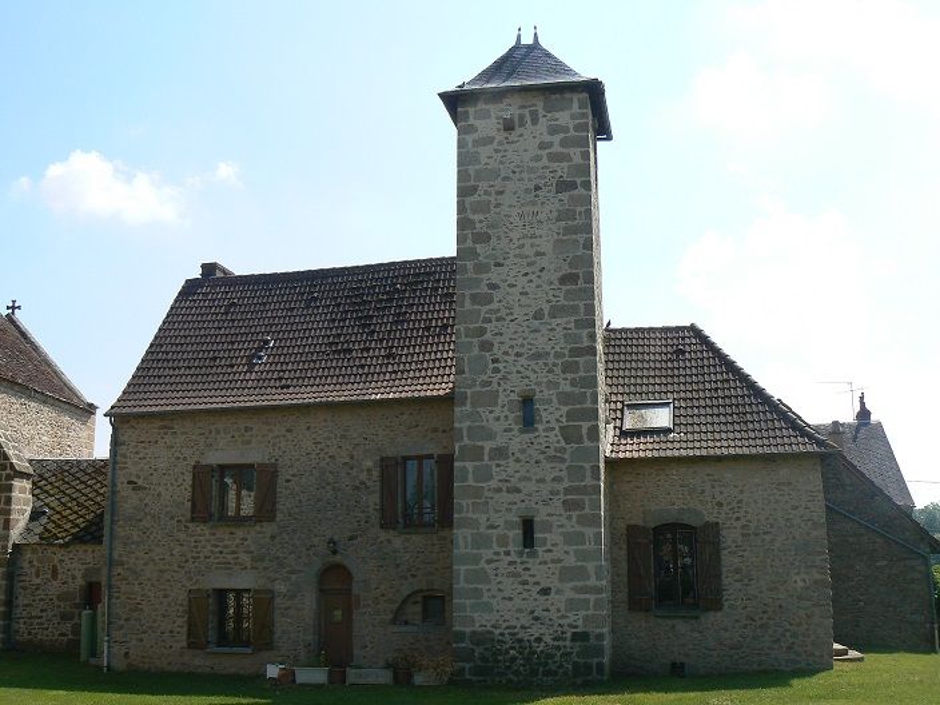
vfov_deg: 39.7
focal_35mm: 36
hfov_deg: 51.4
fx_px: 978
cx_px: 470
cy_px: 352
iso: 80
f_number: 6.3
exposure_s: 1/400
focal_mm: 6
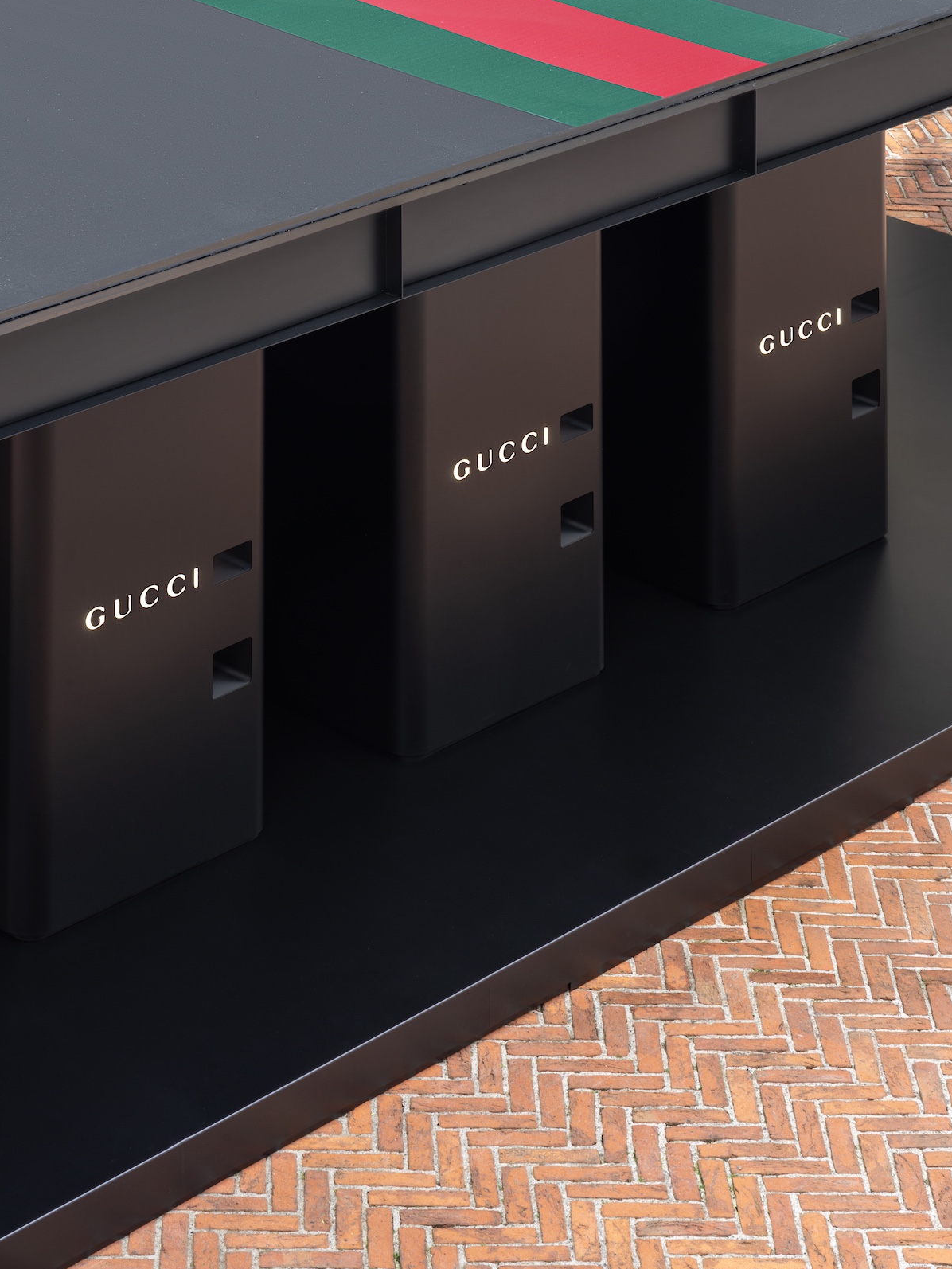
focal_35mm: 114
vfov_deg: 17.3
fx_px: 4179
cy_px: 596
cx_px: 476
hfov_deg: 13.0
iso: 100
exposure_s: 1.6
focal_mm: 105
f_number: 16
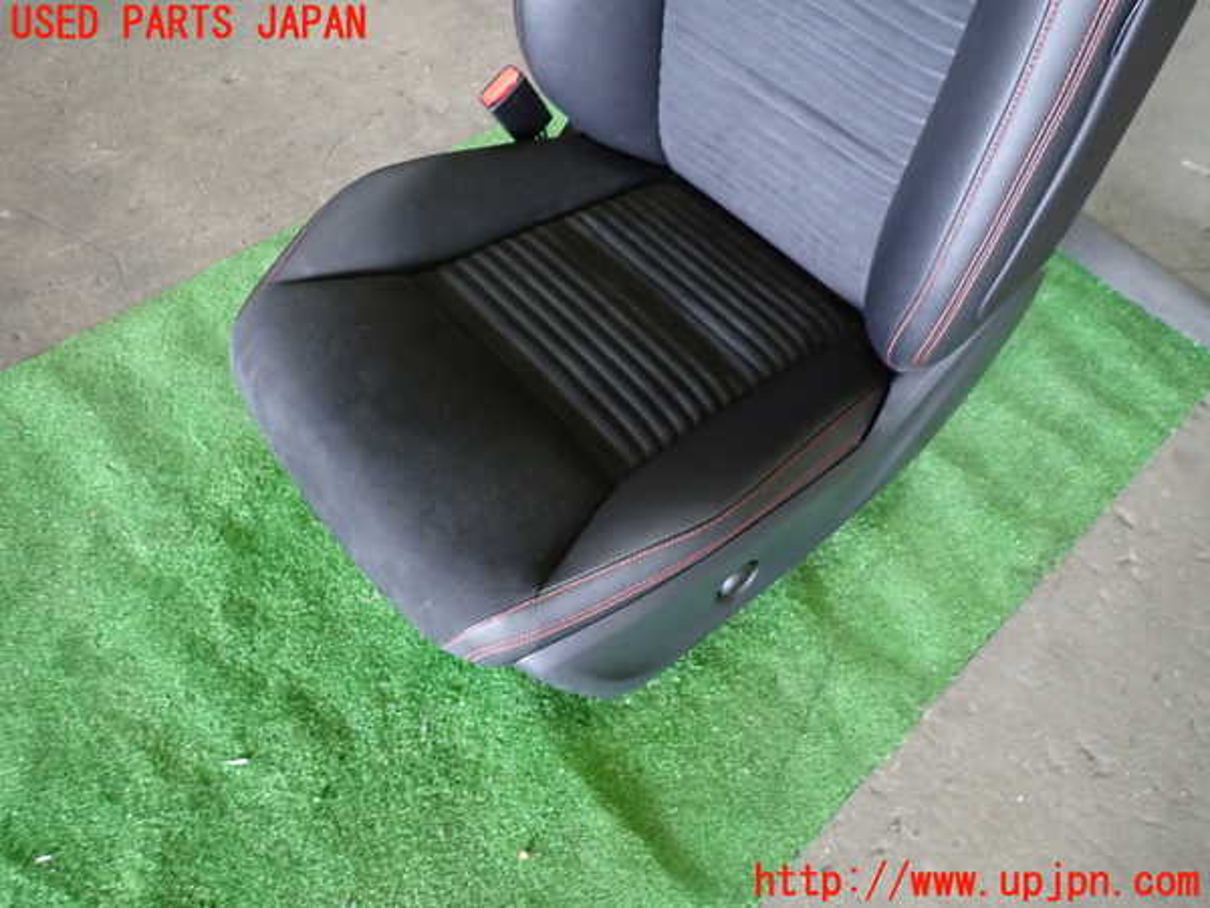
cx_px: 605
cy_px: 454
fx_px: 874
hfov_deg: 69.4
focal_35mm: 25
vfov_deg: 54.9
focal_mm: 4.5
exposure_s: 1/30
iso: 400
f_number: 2
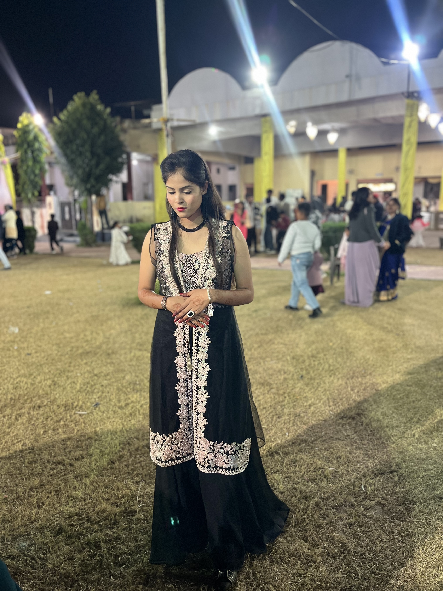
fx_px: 444
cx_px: 222
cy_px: 296
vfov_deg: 67.3
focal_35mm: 26
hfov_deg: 53.1
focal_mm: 5.1
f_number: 1.6
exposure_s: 1/50
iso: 320
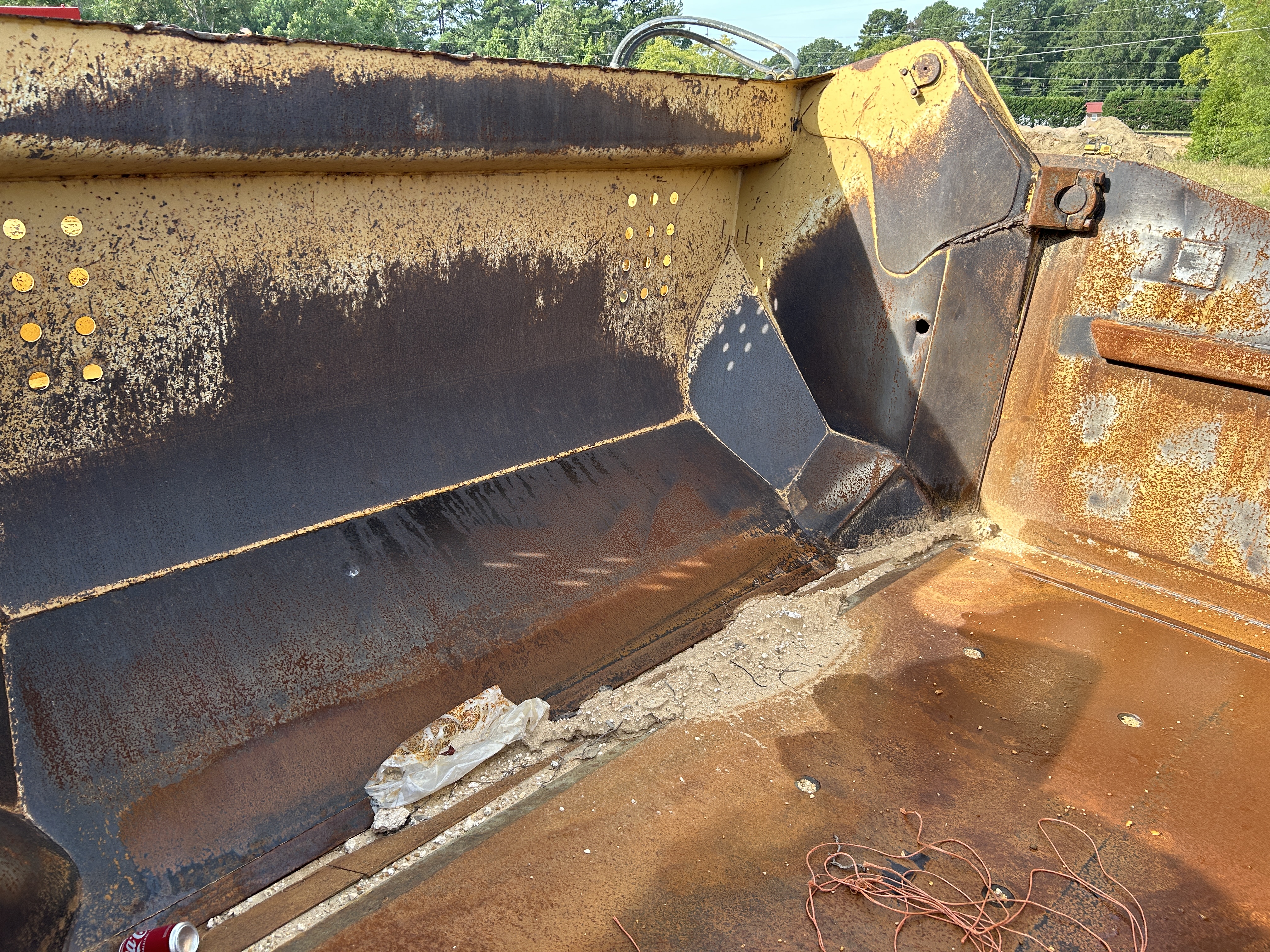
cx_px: 635
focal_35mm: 26
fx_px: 954
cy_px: 476
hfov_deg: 67.3
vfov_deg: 53.1
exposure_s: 1/654
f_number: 1.5
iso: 50
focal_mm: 5.7
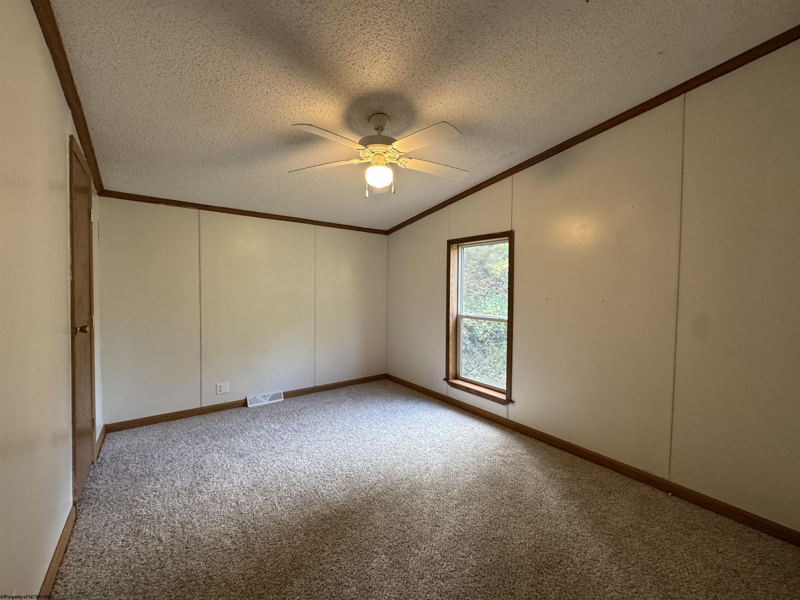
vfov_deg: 85.7
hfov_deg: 102.1
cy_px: 300
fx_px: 324
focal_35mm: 14
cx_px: 400
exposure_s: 1/120
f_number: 2.2
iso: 320
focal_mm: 2.22
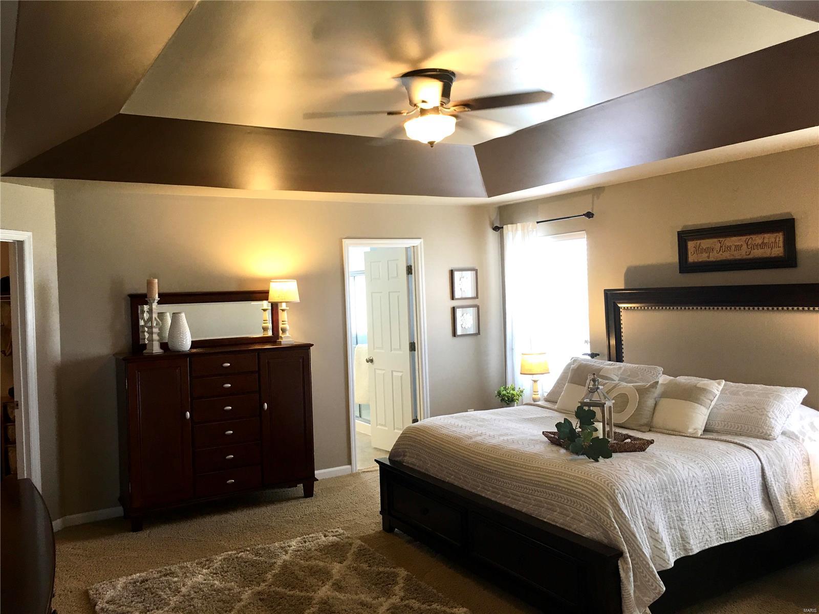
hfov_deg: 61.7
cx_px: 410
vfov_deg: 48.2
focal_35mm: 29
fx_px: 686
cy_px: 307
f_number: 2.2
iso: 32
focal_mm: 4.15
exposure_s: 1/15
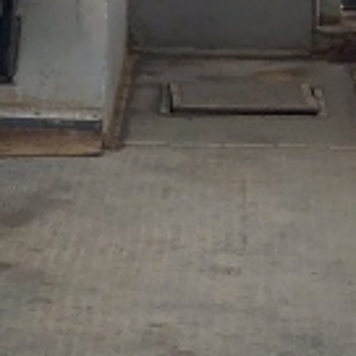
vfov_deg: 7.9
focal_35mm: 219
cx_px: 204
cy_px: -154
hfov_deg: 8.0
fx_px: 2548
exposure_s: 1/219
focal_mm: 3.99
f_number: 1.8
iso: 20
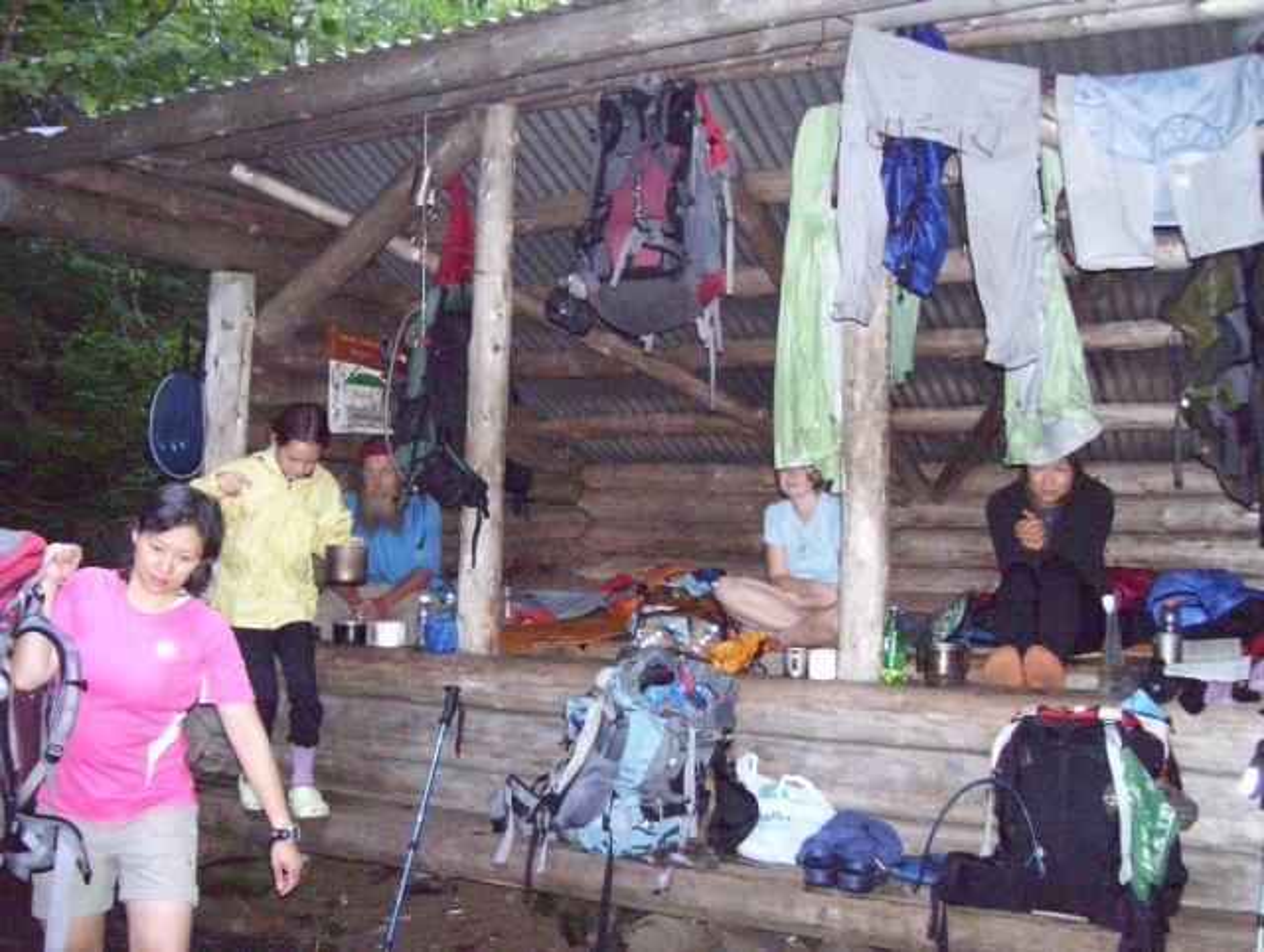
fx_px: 1317
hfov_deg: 51.3
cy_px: 476
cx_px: 632
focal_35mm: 36
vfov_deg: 39.8
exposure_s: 1/125
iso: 1250
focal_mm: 6
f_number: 2.7
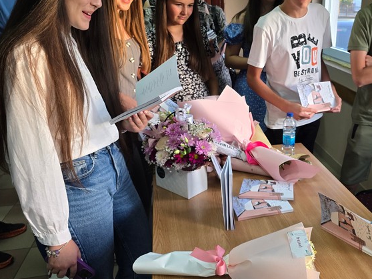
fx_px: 354
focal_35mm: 33
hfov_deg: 53.7
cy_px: 141
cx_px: 263
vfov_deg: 42.9
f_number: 1.7
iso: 100
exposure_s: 1/100
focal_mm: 6.3
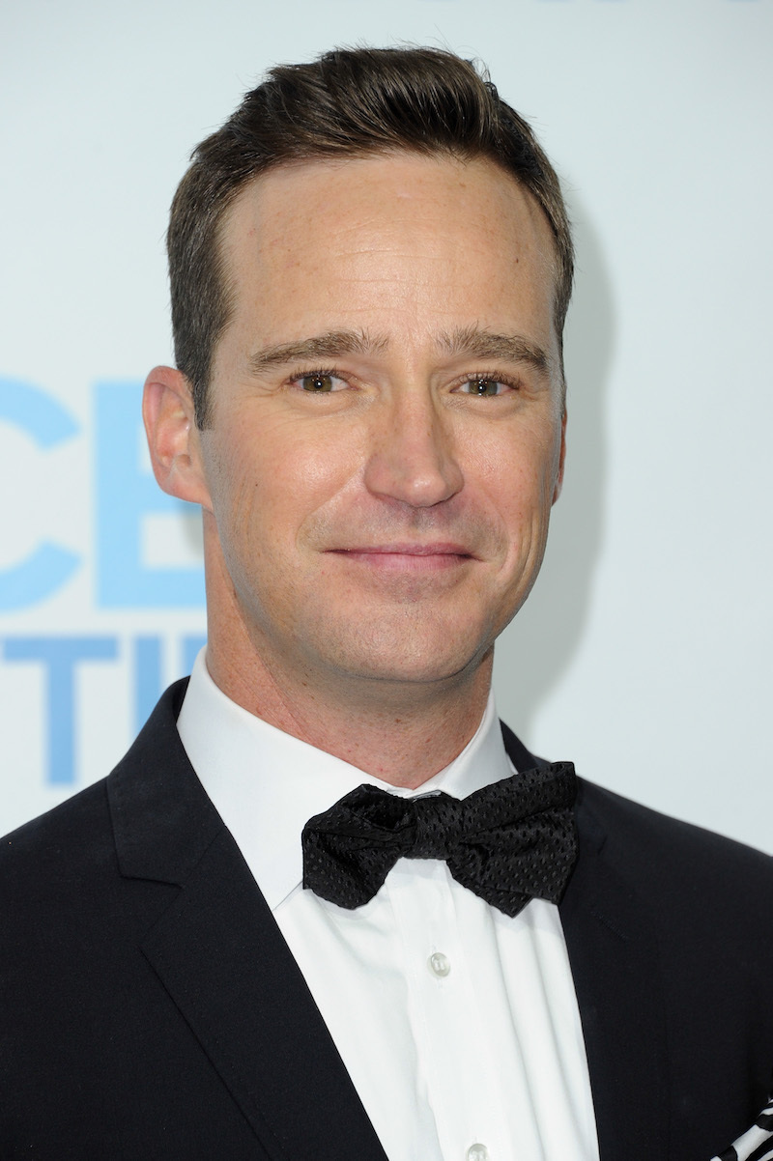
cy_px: 580
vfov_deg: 10.3
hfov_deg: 6.9
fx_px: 6449
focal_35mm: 200
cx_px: 386
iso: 800
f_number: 7.1
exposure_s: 1/250
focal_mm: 200
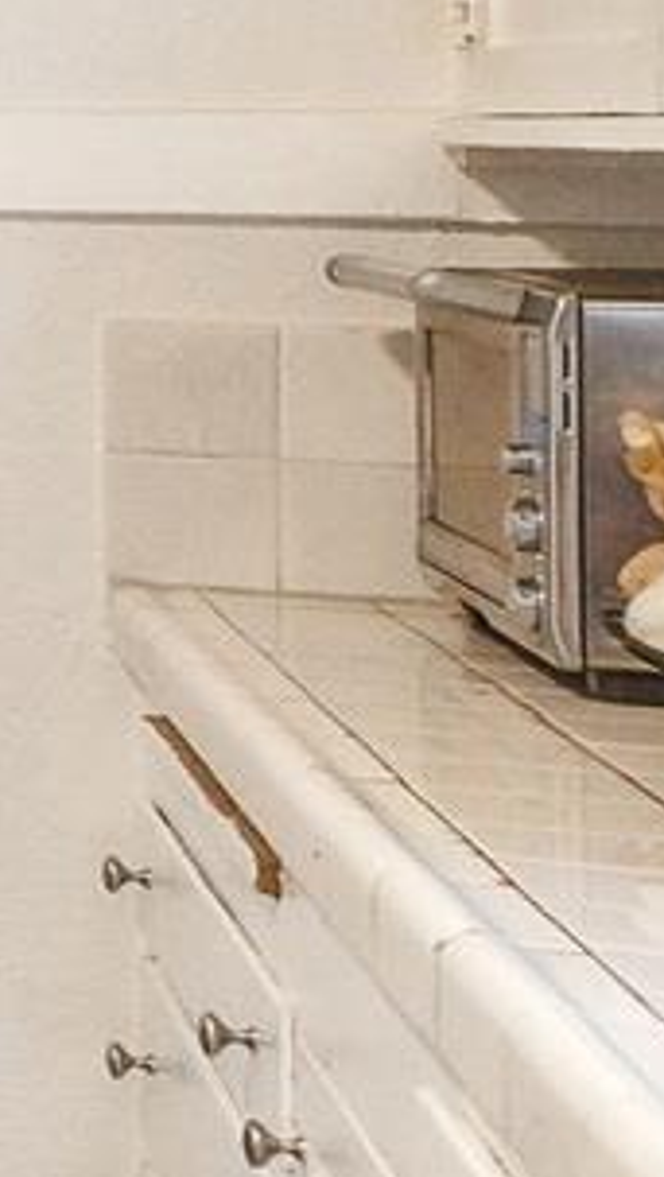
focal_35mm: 99
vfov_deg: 21.2
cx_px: -2551
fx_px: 3091
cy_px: 188
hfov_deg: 6.6
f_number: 5.6
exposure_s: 1/60
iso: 2500
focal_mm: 14
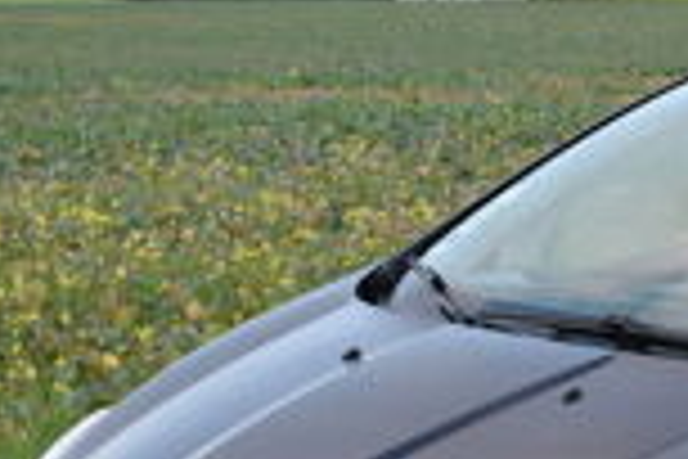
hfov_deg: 17.2
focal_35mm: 113
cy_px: 536
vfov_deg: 11.9
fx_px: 2159
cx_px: 845
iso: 720
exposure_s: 1/125
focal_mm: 24
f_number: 5.6
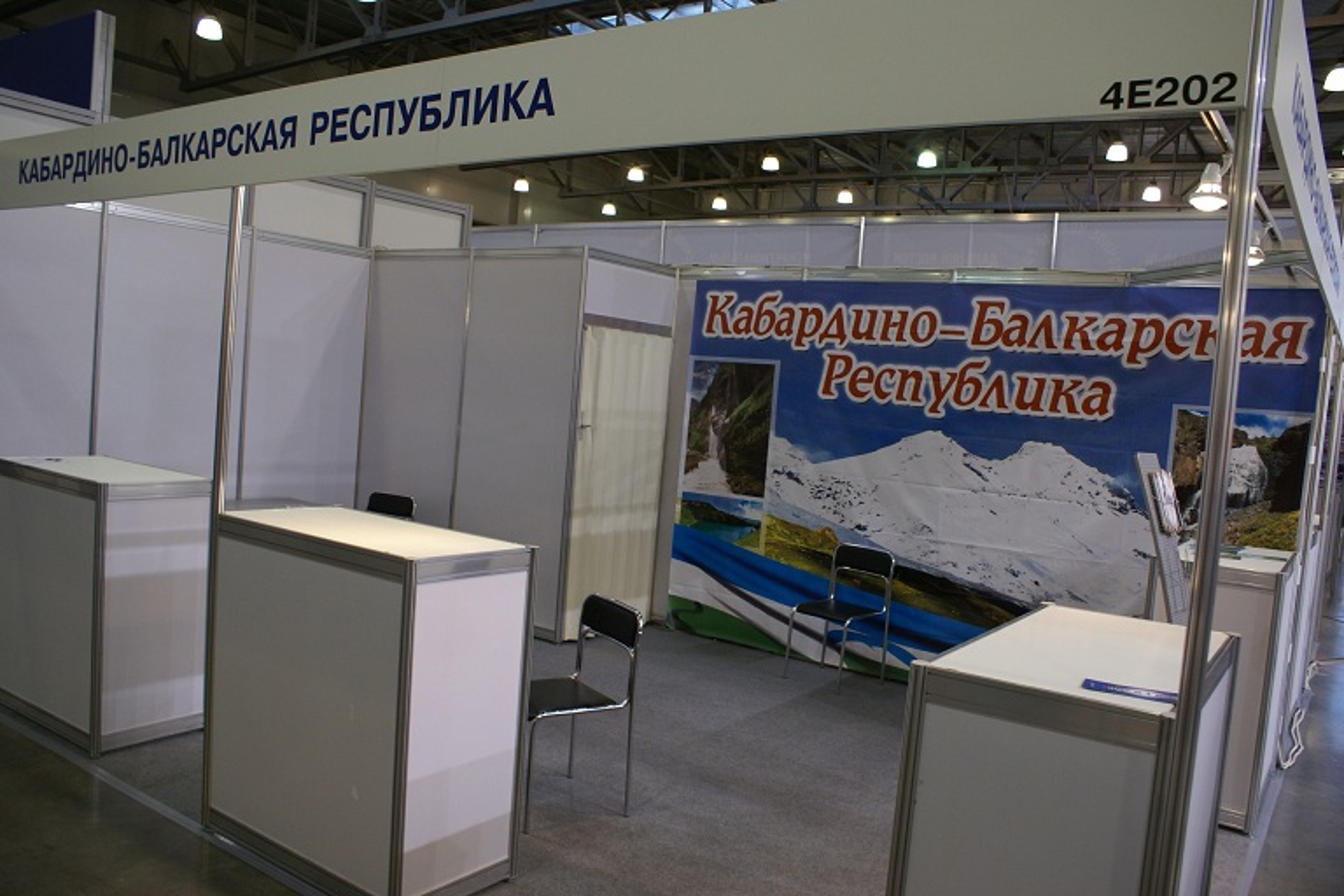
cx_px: 672
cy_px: 448
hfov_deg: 67.4
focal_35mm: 27
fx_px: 1008
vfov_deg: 47.9
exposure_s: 1/30
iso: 200
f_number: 3.5
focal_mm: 18
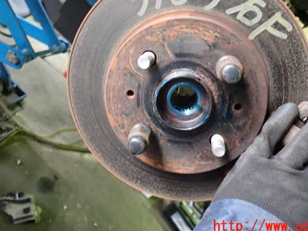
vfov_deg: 42.5
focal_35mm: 33
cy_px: 83
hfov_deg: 55.3
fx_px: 294
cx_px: 163
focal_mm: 4.5
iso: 500
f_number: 2
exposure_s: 1/30
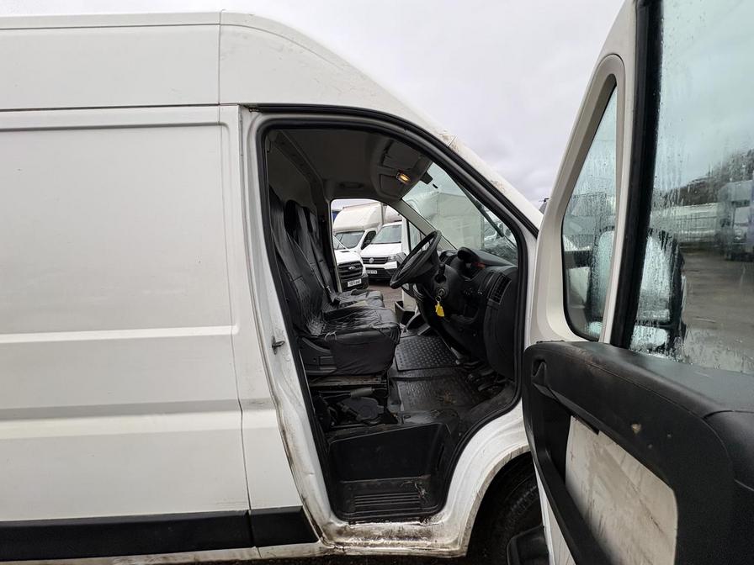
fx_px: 305
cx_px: 377
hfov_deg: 102.1
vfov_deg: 85.7
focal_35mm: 14
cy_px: 282
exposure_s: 1/99
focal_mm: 2.22
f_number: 2.2
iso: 160
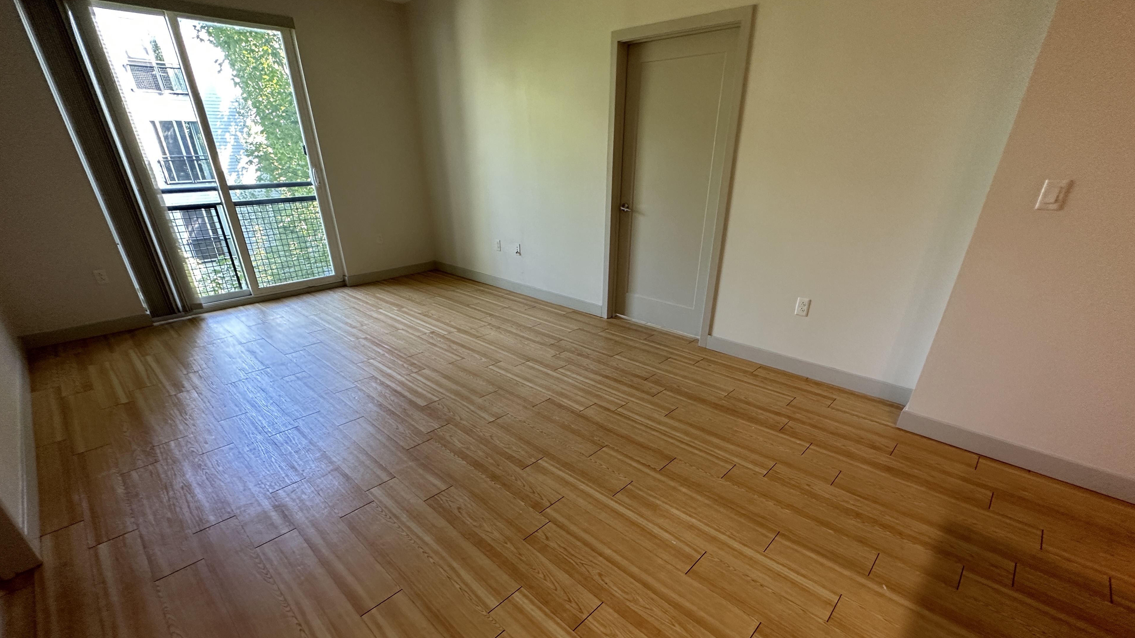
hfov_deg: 99.4
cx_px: 565
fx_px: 482
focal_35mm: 16
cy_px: 386
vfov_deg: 66.4
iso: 200
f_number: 2.2
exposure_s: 1/60
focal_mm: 2.22
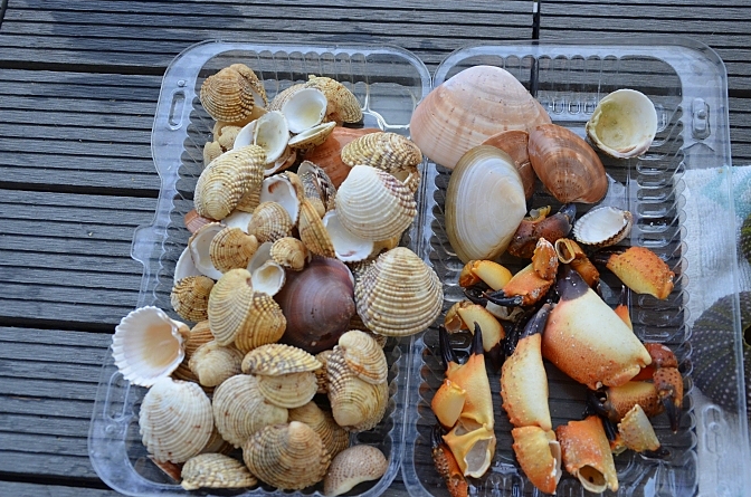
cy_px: 259
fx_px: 1041
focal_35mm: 50
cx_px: 373
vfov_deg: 26.9
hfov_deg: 39.7
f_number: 4
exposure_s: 1/60
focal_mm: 28
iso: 400
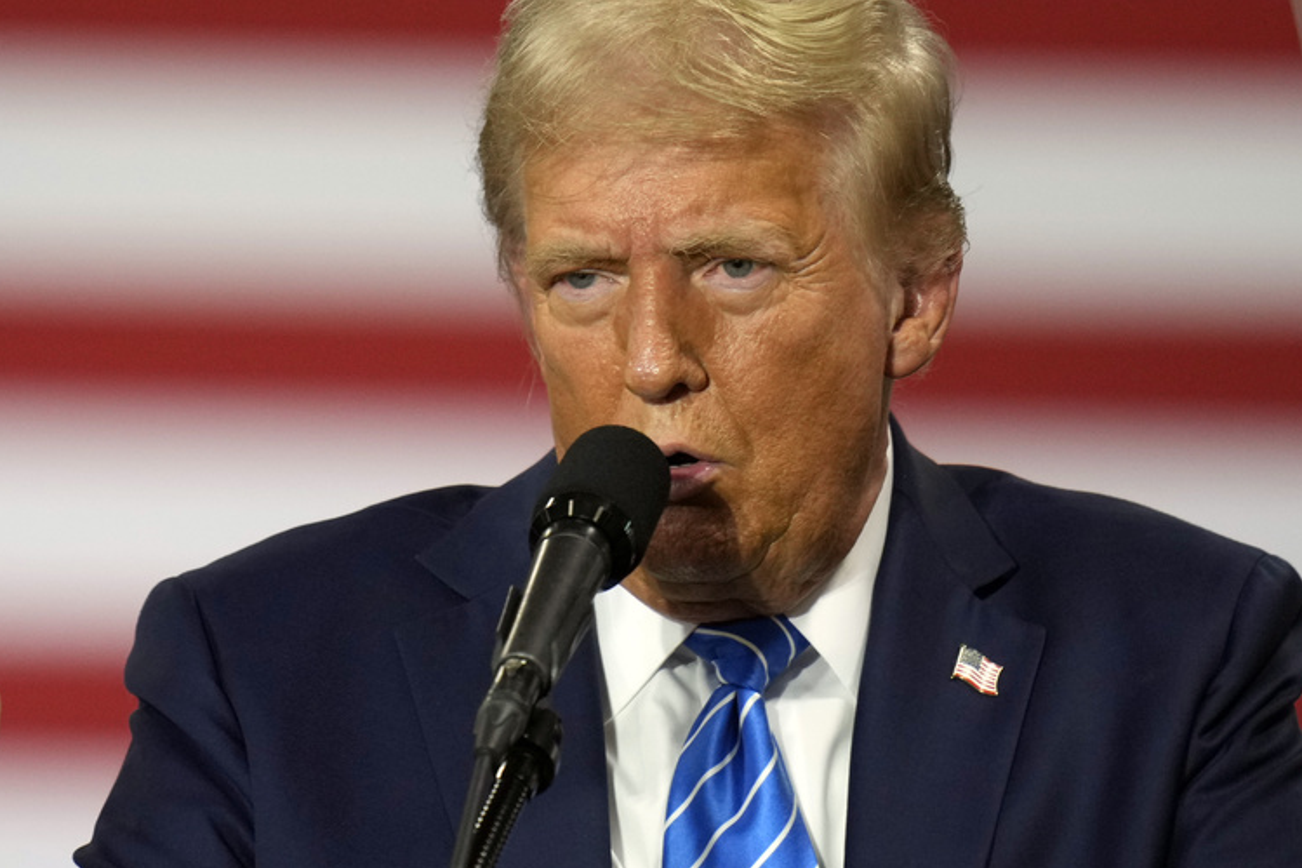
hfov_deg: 1.8
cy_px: 524
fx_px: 41544
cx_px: 506
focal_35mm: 1149
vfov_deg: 1.2
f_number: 4
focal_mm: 560
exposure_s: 1/400
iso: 2000
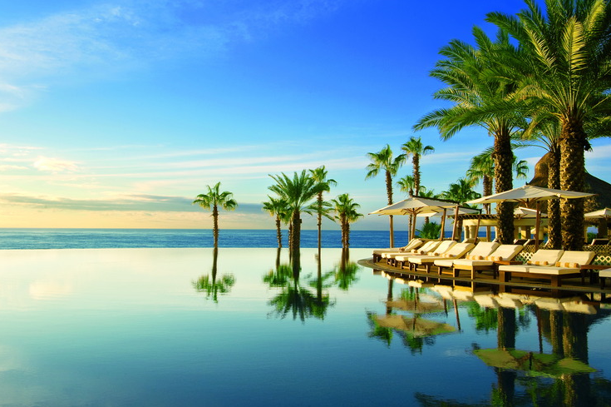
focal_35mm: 35
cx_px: 308
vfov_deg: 37.8
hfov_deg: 54.5
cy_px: 195
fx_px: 594
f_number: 20
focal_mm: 22
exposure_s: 1/25
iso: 100
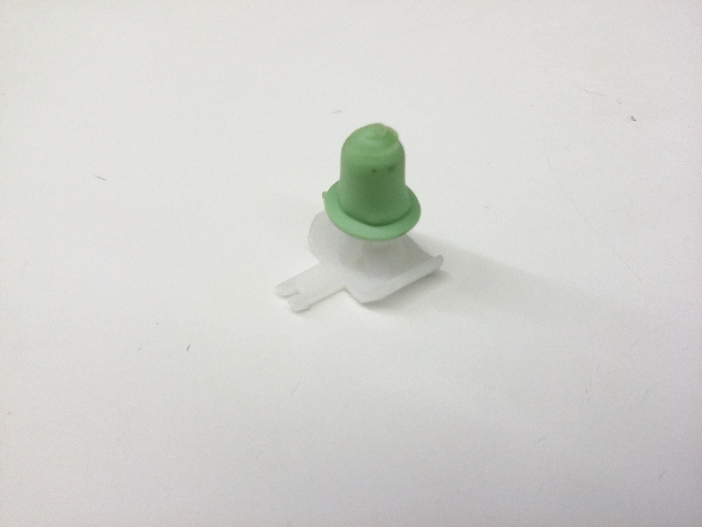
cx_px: 351
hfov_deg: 56.8
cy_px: 264
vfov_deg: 44.2
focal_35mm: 32
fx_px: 649
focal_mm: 3.4
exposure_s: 1/30
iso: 250
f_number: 2.4
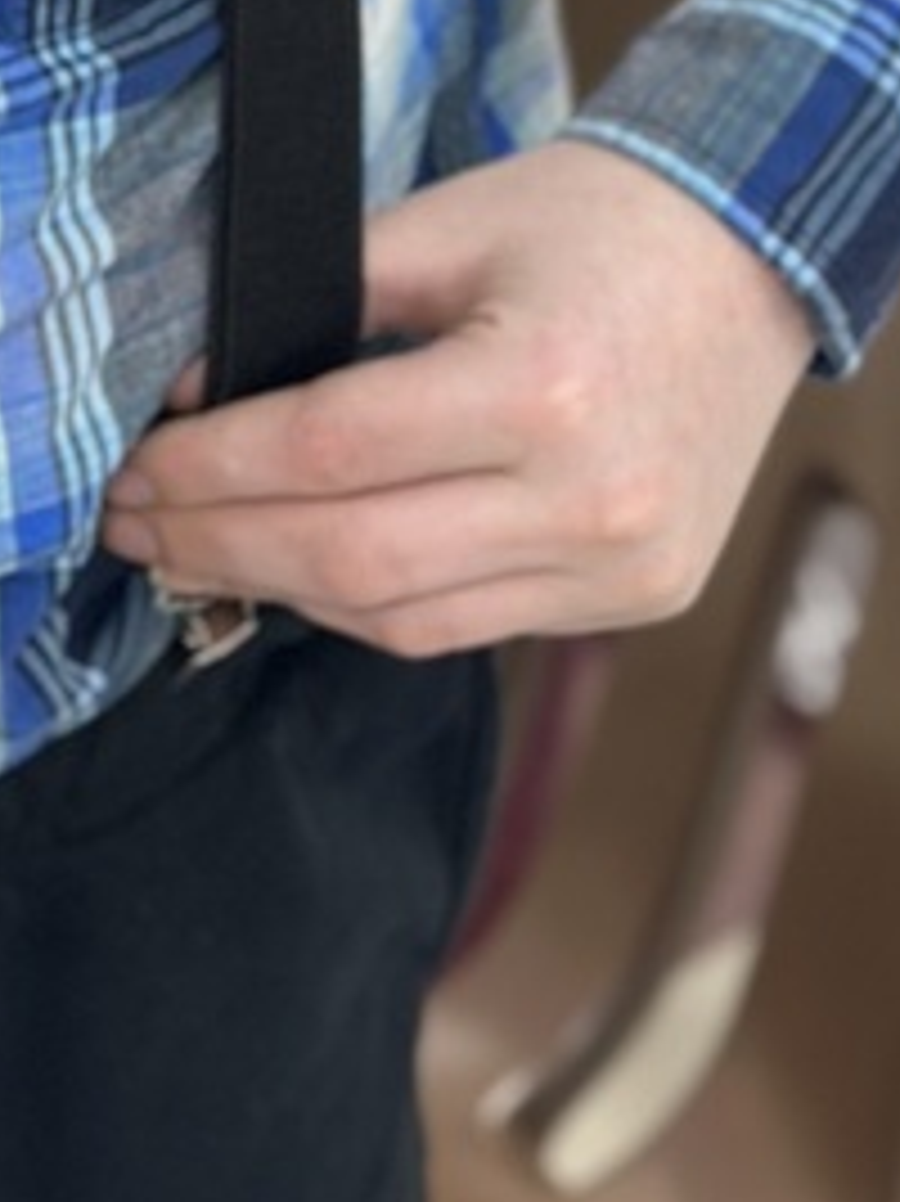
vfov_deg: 10.3
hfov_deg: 7.9
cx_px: -396
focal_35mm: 184
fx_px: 6384
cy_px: -783
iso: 160
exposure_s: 1/60
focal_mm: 6.86
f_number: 1.78
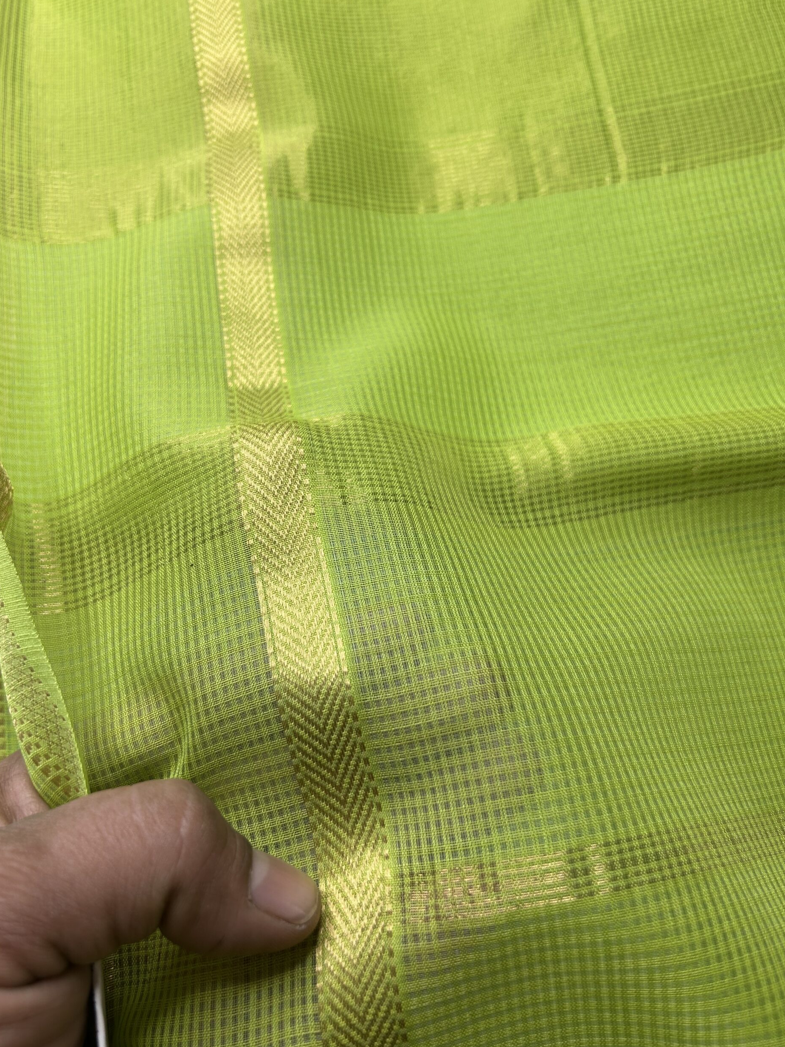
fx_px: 816
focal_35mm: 27
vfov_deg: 65.3
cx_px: 379
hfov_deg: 51.3
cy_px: 514
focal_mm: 5.7
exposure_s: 1/203
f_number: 1.5
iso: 40
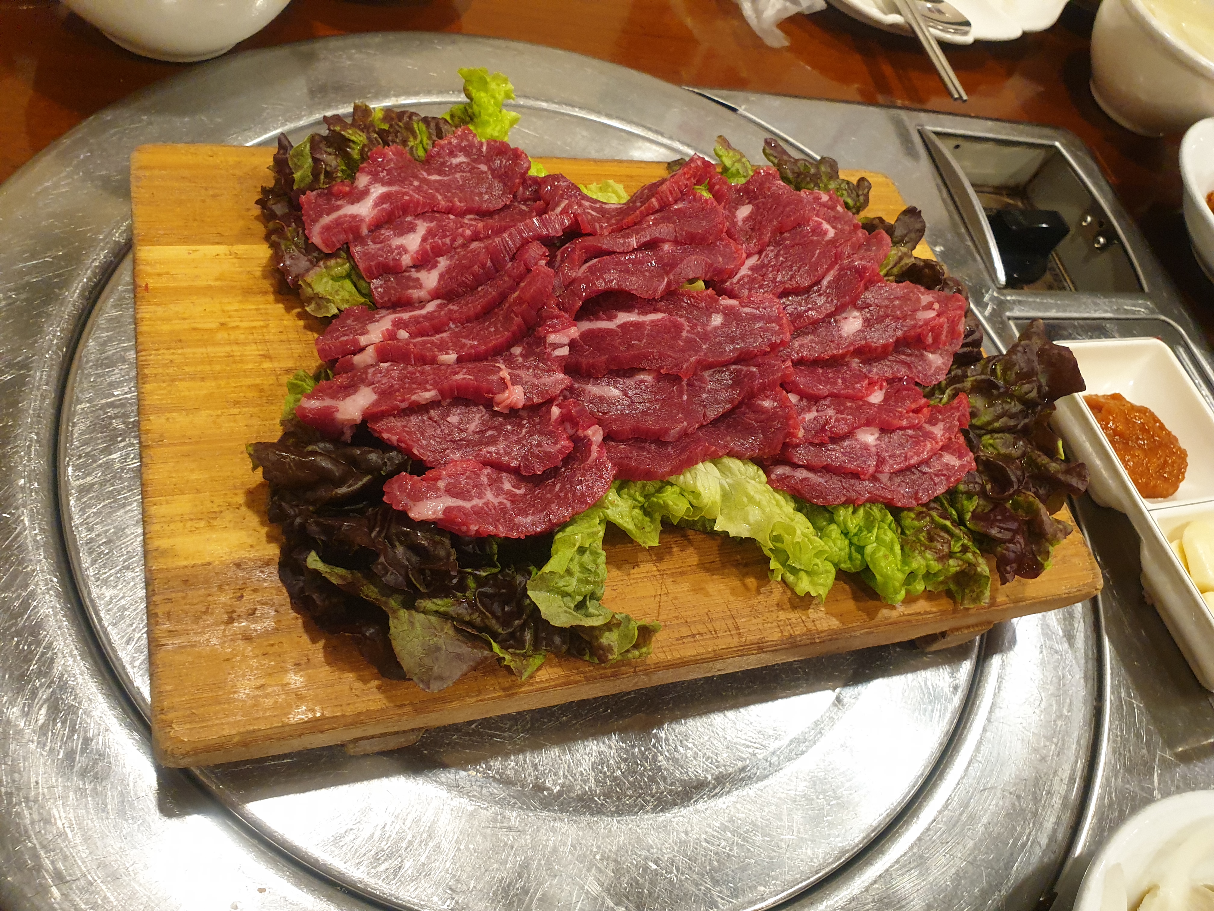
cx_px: 607
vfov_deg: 53.1
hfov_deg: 67.3
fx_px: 912
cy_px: 456
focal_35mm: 26
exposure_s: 1/40
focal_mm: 4.3
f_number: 2.4
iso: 250
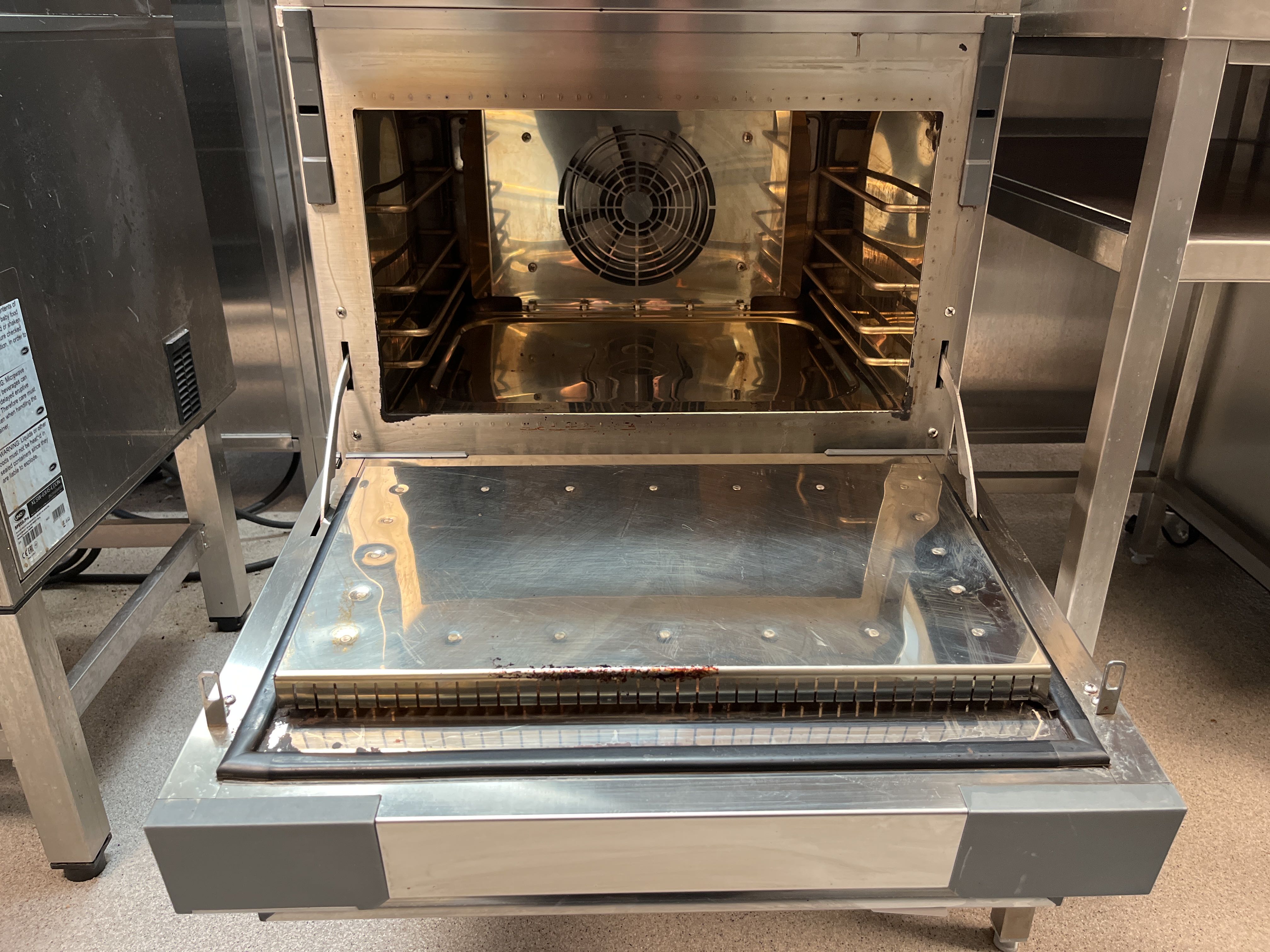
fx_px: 954
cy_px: 476
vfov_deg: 53.1
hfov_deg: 67.3
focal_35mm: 26
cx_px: 635
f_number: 1.6
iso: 250
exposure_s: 1/50
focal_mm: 5.1
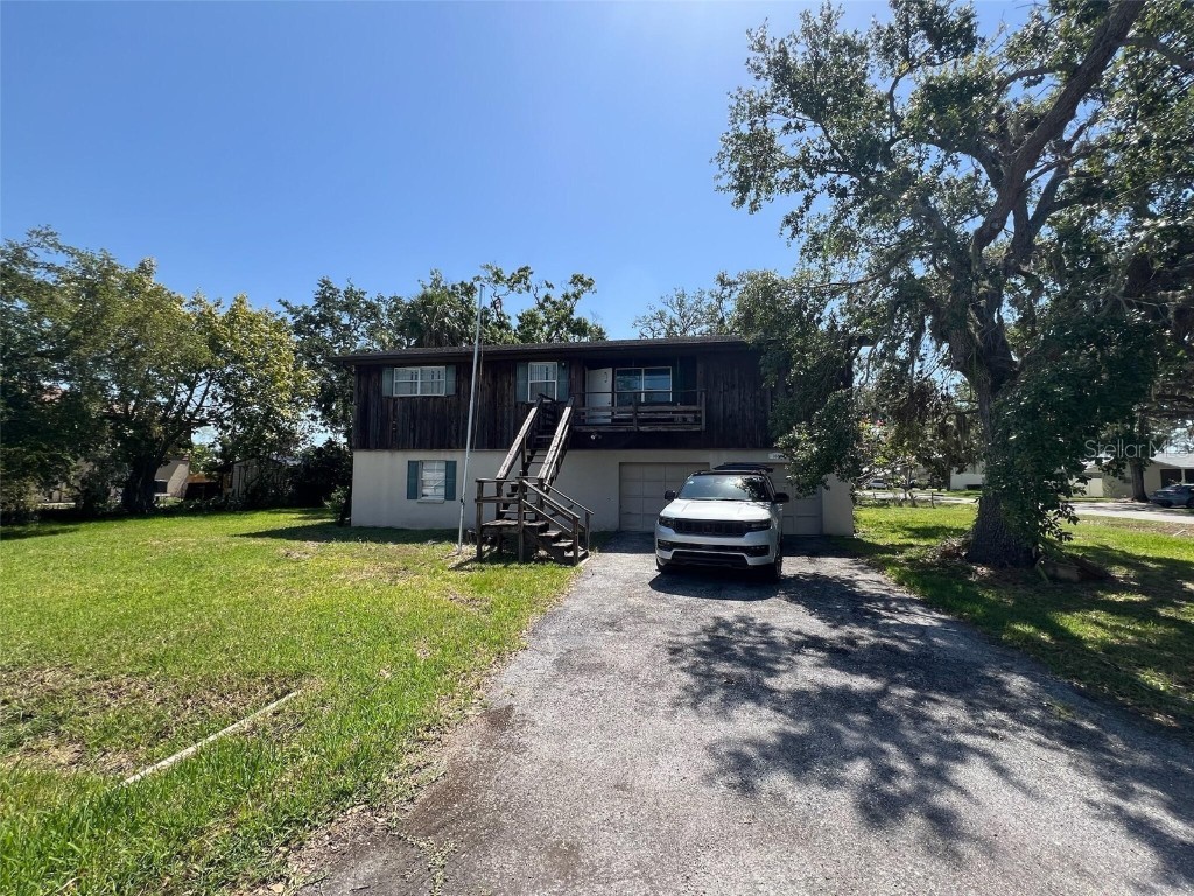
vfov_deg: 89.9
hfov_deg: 106.2
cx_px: 597
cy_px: 448
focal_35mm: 13
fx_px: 448
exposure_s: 1/861
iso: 32
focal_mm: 1.57
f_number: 1.8
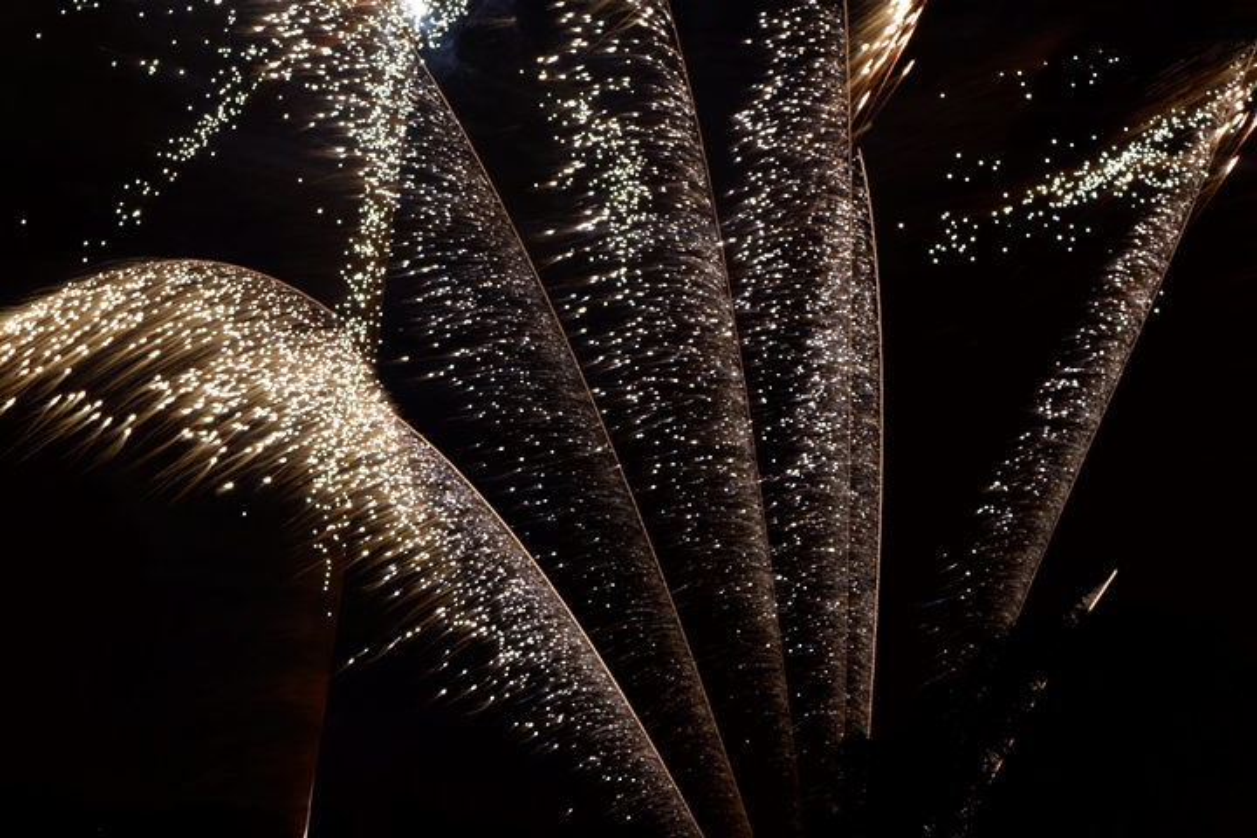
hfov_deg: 13.0
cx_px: 628
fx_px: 5499
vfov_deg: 8.7
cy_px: 419
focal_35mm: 158
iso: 160
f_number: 13
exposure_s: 3.7
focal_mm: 105
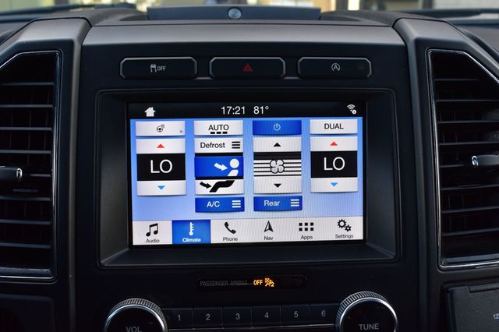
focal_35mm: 38
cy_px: 166
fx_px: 520
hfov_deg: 51.3
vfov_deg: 35.5
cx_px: 250
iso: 400
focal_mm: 25
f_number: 8
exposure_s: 1/60
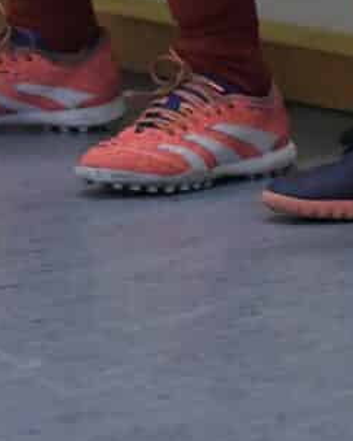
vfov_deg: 2.9
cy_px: -507
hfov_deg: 2.3
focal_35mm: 668
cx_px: -146
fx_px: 8715
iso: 5000
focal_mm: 105
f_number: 2.8
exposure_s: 1/1250
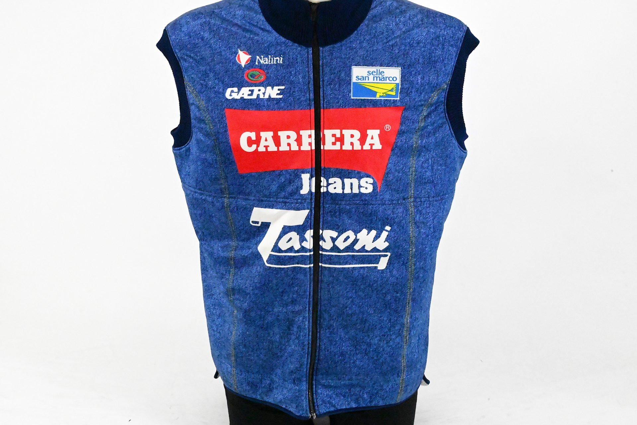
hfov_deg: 28.9
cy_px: 212
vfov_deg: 19.4
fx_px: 1238
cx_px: 318
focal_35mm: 70
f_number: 20
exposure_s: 1/640
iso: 51200
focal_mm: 70
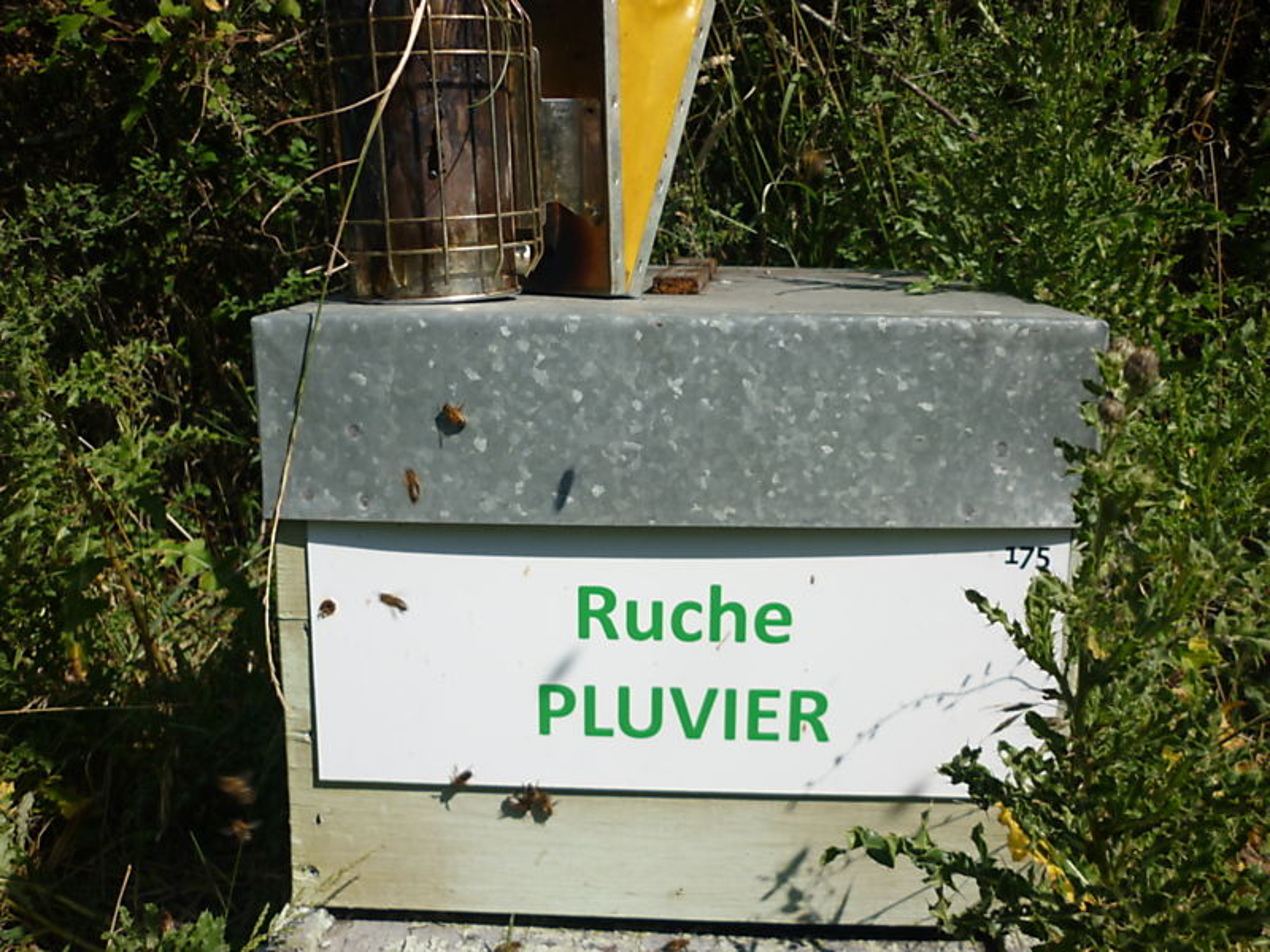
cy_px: 476
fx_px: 1211
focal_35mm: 33
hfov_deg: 55.4
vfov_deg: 42.9
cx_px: 635
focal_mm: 5.5
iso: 80
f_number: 8
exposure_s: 1/200
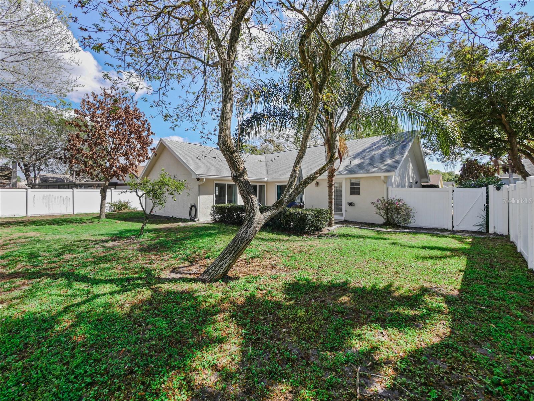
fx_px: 216
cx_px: 267
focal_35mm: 14
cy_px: 200
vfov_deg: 85.7
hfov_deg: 102.1
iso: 200
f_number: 8
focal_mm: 7
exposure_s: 1/500
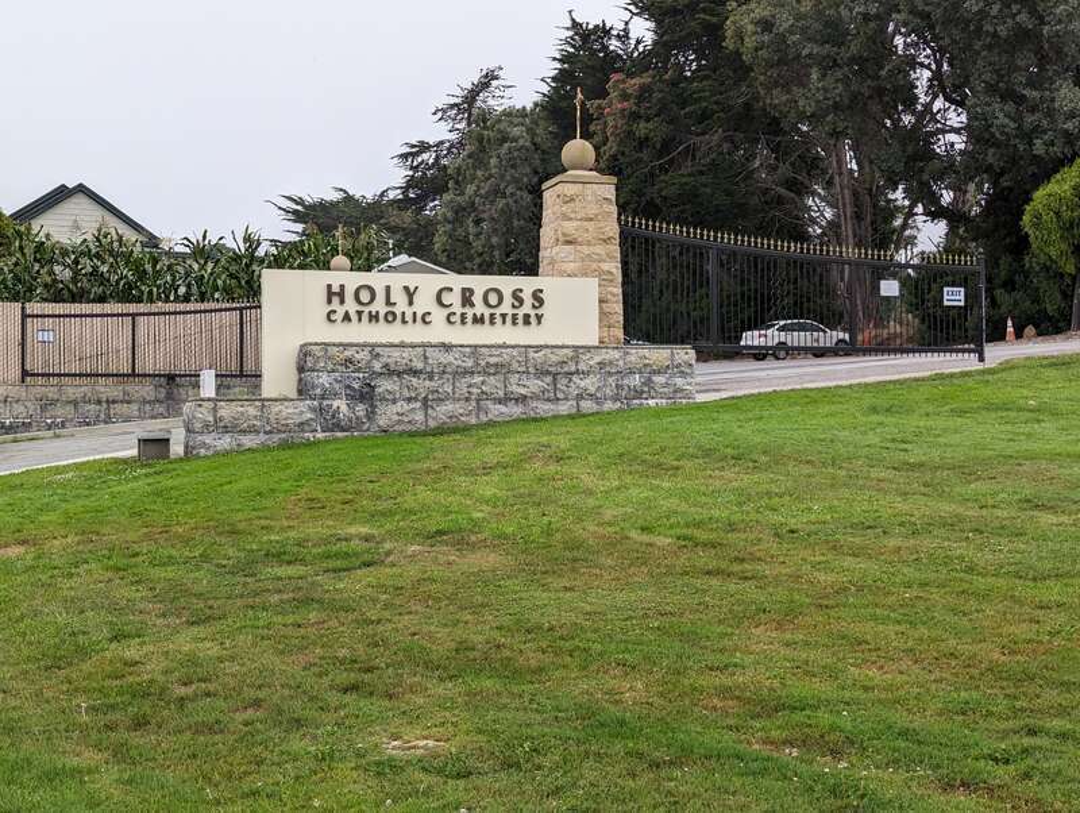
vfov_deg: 30.3
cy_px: 406
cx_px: 540
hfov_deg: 39.6
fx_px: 1499
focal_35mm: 48
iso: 50
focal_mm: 6.81
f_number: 1.85
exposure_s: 1/264
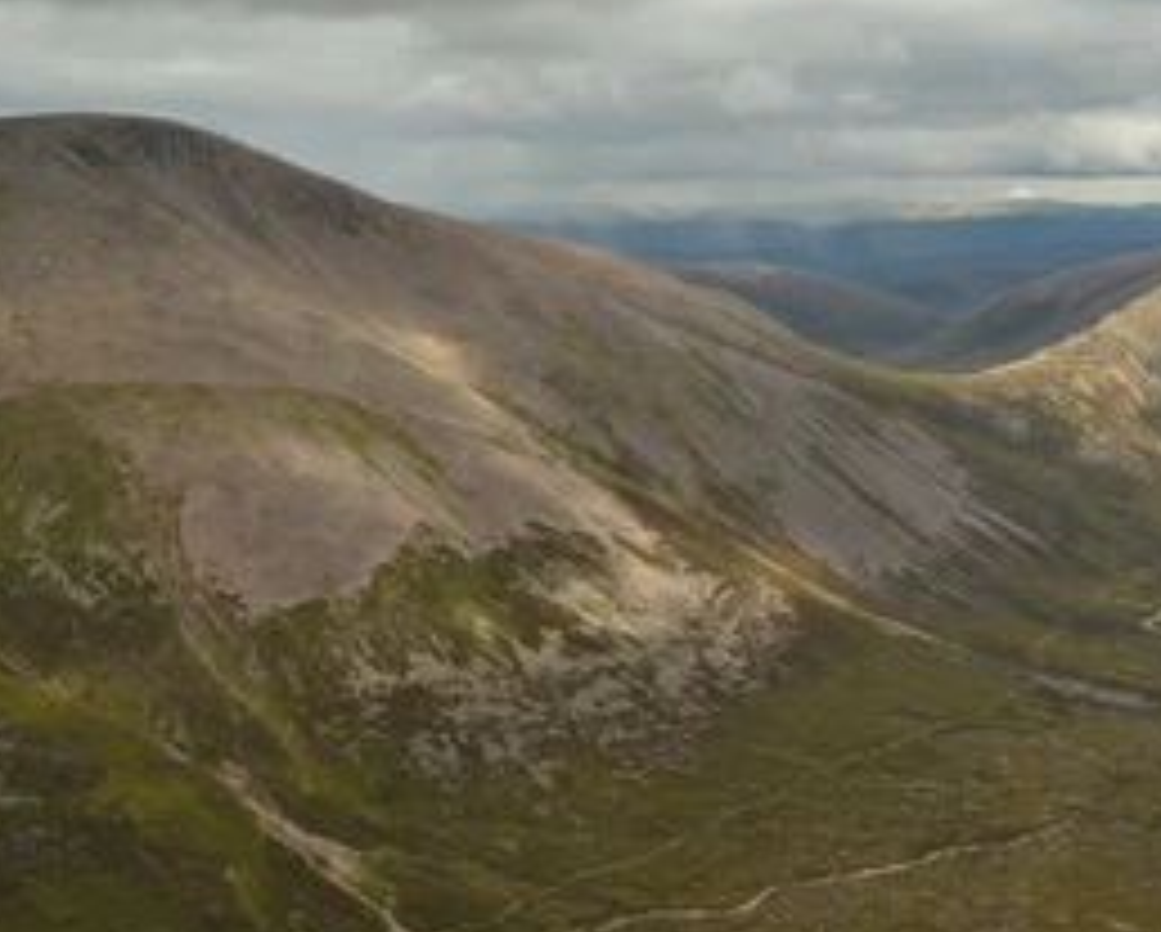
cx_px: 900
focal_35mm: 47
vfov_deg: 32.0
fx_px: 1617
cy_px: 594
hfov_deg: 38.3
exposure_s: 1/100
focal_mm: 18
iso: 400
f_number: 13
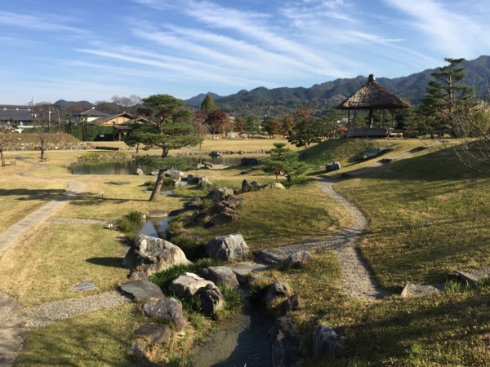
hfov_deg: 61.7
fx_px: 411
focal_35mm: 29
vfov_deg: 48.2
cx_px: 245
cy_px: 184
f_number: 2.2
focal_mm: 4.15
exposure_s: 1/1099
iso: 32
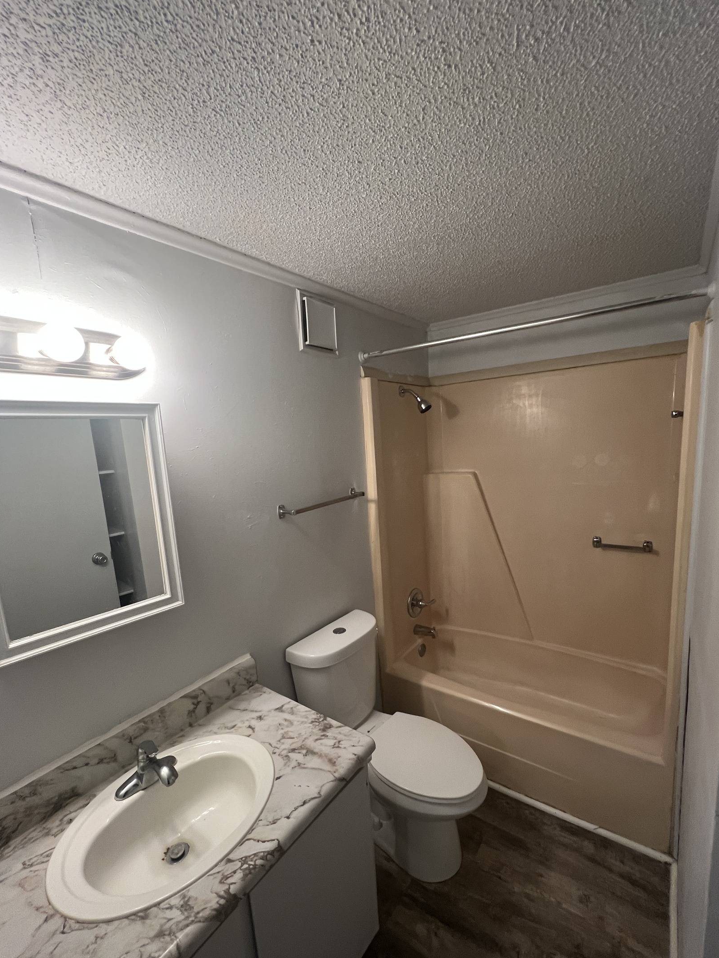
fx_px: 388
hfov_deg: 85.6
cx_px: 377
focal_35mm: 14
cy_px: 500
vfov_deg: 102.0
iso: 200
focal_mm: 1.57
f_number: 1.8
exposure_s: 1/60
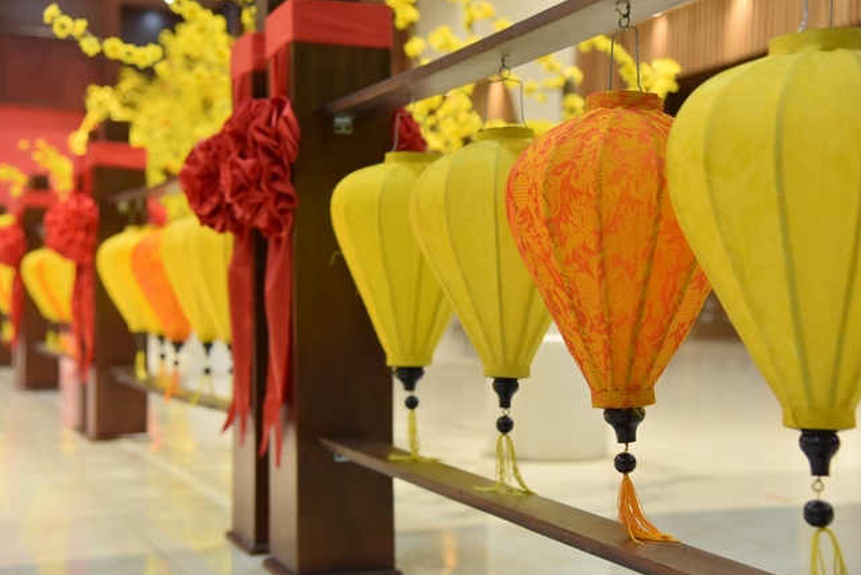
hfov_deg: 37.5
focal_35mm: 53
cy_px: 292
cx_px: 426
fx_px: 1268
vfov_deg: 25.5
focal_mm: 52
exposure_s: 1/50
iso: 500
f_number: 4.5
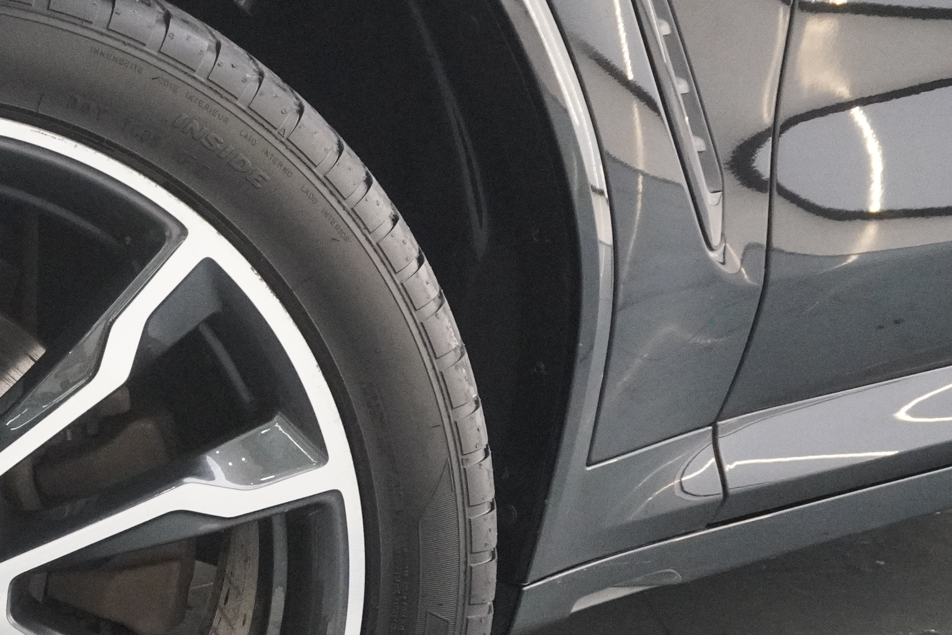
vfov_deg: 16.7
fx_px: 2142
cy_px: 534
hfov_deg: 23.5
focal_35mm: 81
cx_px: -91
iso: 6400
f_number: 6.3
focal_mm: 24
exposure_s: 1/80
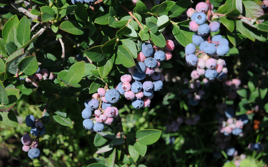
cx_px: 134
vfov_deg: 10.0
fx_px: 953
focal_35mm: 131
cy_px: 81
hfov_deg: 16.0
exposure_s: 1/640
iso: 200
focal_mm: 85
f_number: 5.6
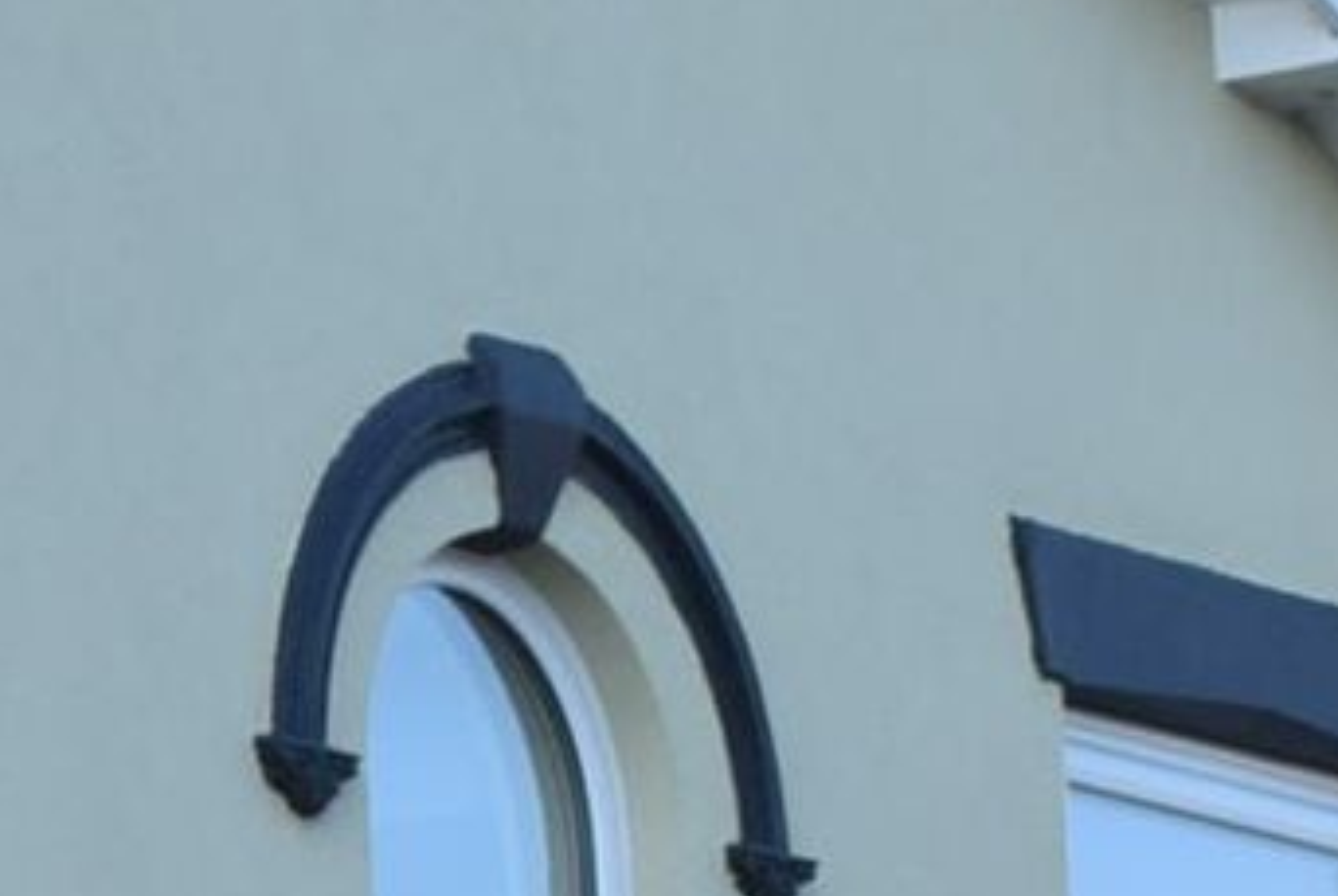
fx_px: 13360
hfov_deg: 5.6
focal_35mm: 359
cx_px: -1201
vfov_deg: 3.8
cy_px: 1454
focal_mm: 32
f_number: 8
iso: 320
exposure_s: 1/250
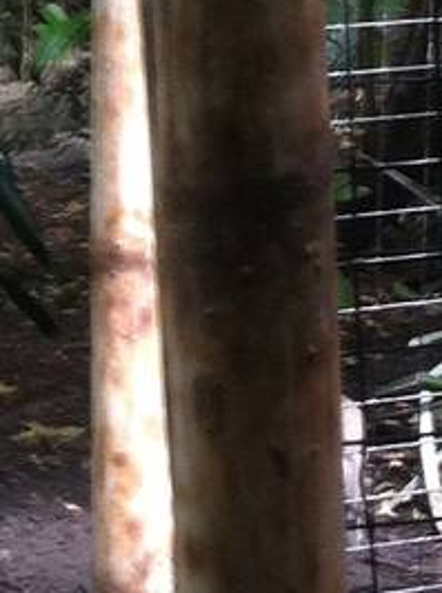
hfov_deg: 6.5
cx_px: 1292
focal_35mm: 210
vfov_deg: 9.0
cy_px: -509
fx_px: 3590
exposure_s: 1/24
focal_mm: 3.85
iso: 80
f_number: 2.8
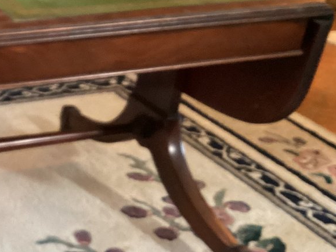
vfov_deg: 18.2
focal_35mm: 81
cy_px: 145
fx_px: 786
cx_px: -69
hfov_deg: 22.2
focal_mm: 3.3
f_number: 2.4
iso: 400
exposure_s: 1/30
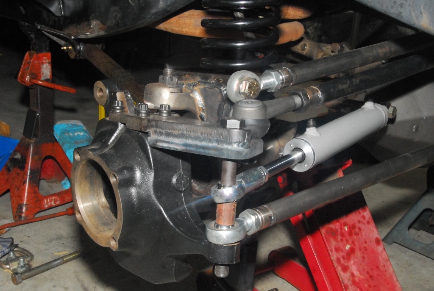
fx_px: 580
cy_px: 146
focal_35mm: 48
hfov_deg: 41.0
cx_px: 217
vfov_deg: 28.2
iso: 1600
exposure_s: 1/60
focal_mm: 32
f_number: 22
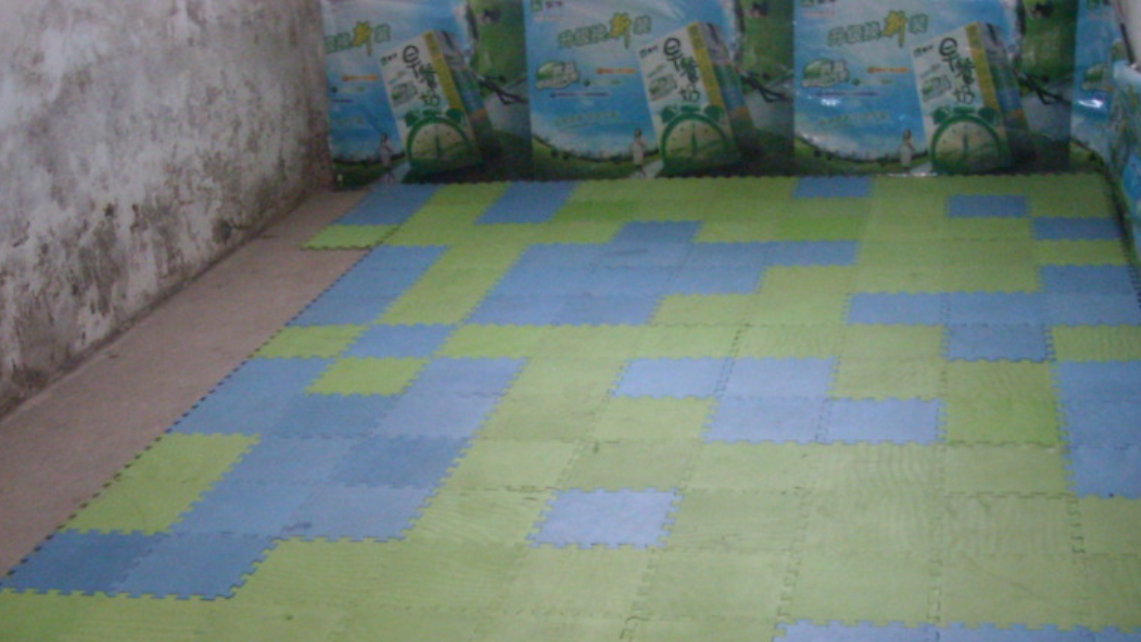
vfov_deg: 23.1
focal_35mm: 51
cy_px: 532
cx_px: 633
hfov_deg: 40.5
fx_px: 1543
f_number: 2.8
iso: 400
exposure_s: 1/44
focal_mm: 5.7
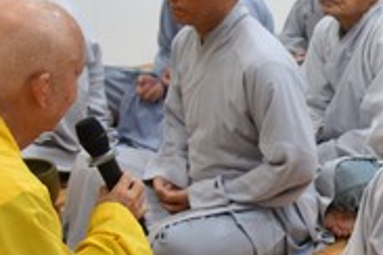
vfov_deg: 12.4
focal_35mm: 110
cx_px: 569
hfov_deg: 16.9
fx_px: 1170
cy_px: 146
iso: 720
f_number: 4
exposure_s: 1/60
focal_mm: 31
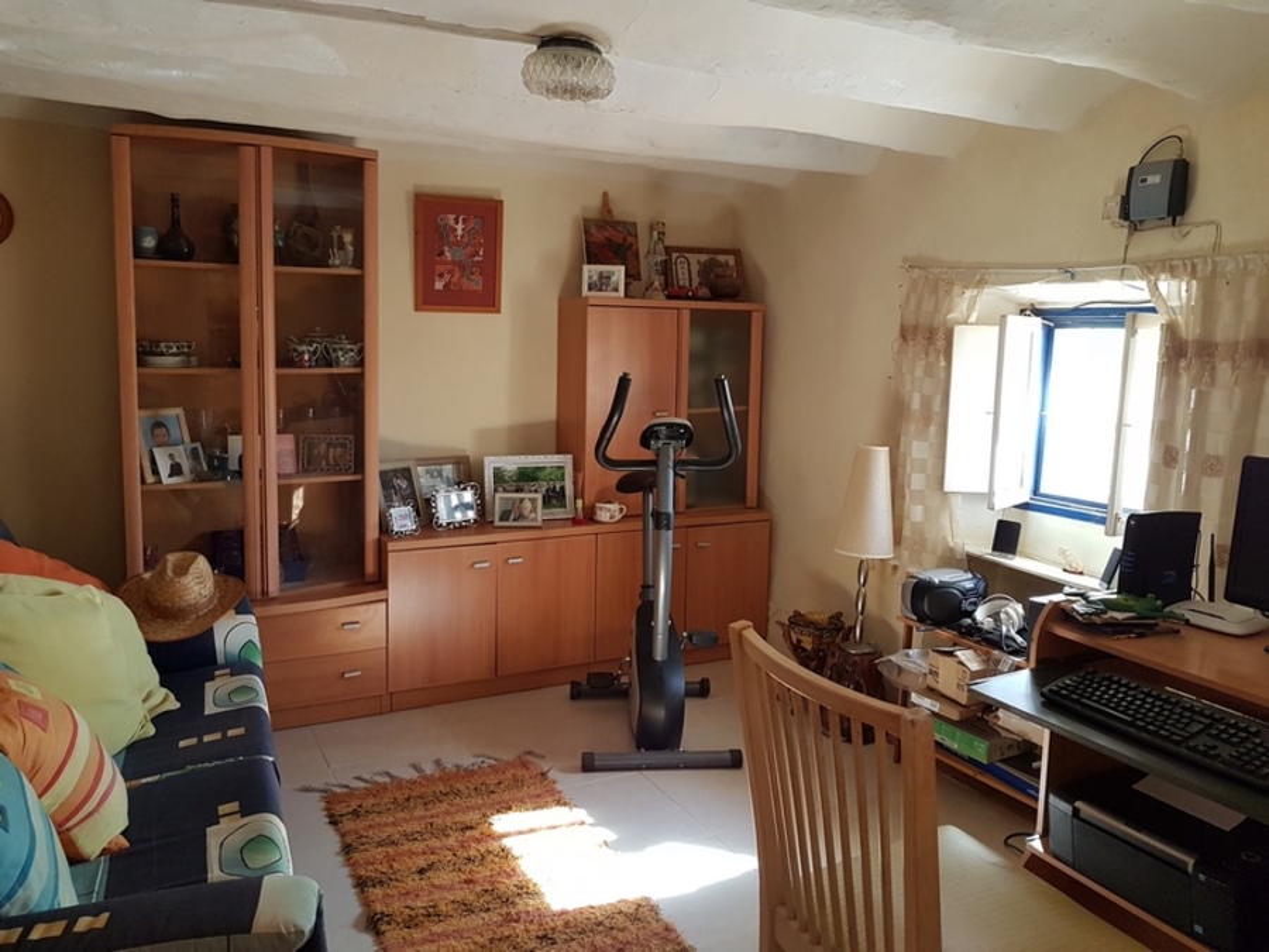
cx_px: 634
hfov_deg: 67.3
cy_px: 476
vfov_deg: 53.1
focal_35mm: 26
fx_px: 953
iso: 160
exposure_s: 1/50
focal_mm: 4.2
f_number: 1.7
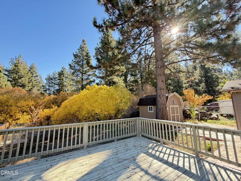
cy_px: 90
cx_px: 120
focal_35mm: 14
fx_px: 97
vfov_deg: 85.7
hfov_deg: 102.1
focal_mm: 2.22
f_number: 2.2
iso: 64
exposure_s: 1/121
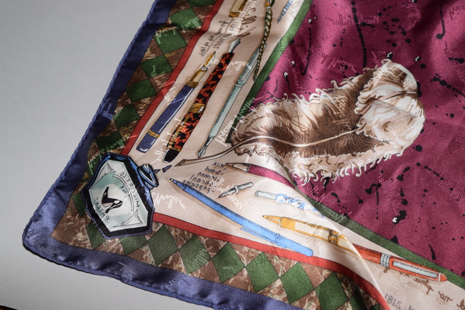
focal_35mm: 75
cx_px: 232
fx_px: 969
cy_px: 155
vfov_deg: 18.2
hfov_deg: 27.0
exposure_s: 1/60
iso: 400
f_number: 5.6
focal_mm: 50
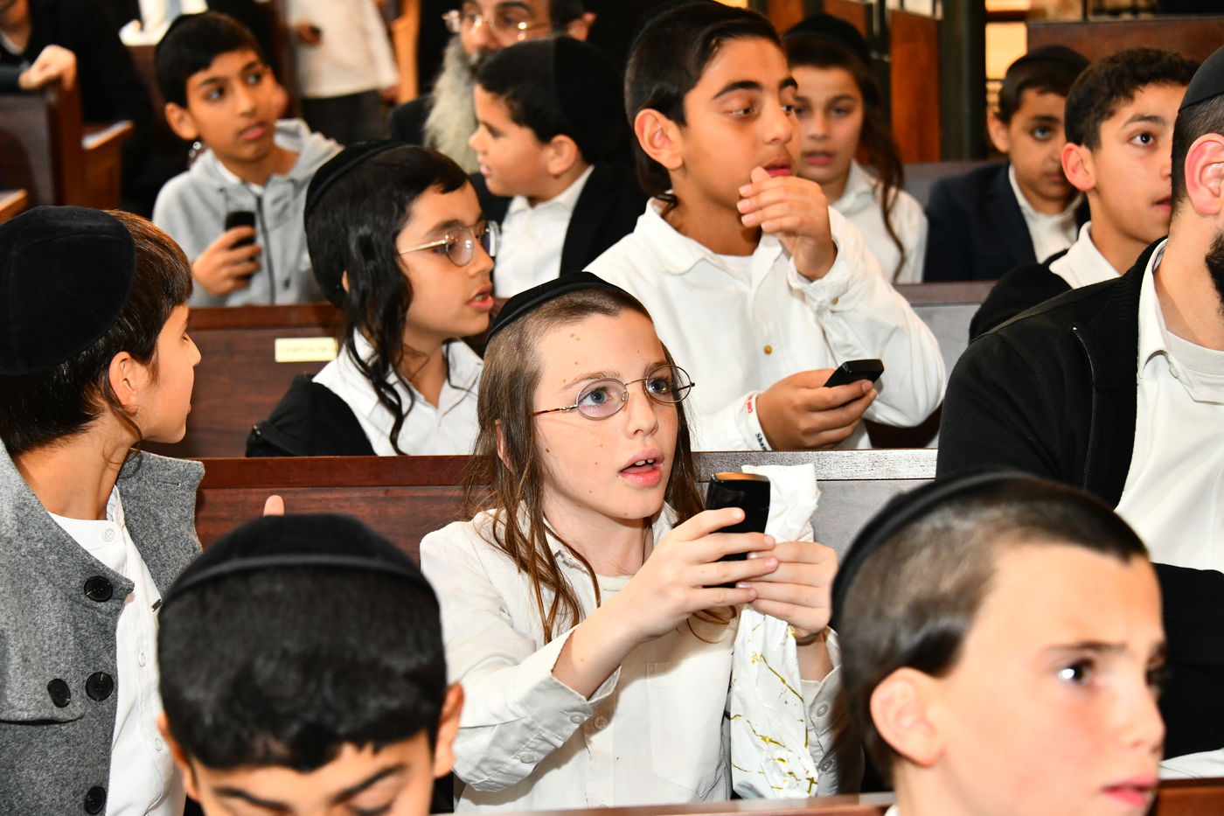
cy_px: 408
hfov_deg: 26.0
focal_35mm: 78
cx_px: 612
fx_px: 2652
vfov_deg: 17.5
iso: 2000
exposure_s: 1/100
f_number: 5.6
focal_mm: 78
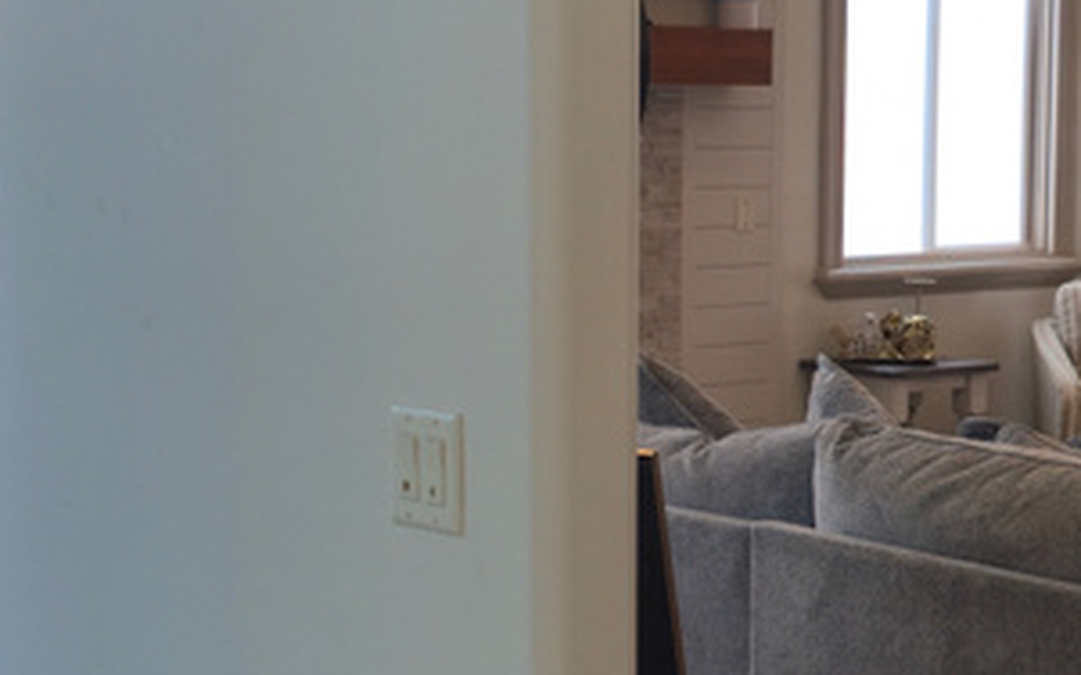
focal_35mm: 83
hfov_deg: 24.9
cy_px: 312
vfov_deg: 15.7
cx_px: 582
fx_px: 2445
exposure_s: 1/60
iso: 12
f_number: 1.7
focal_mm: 6.3
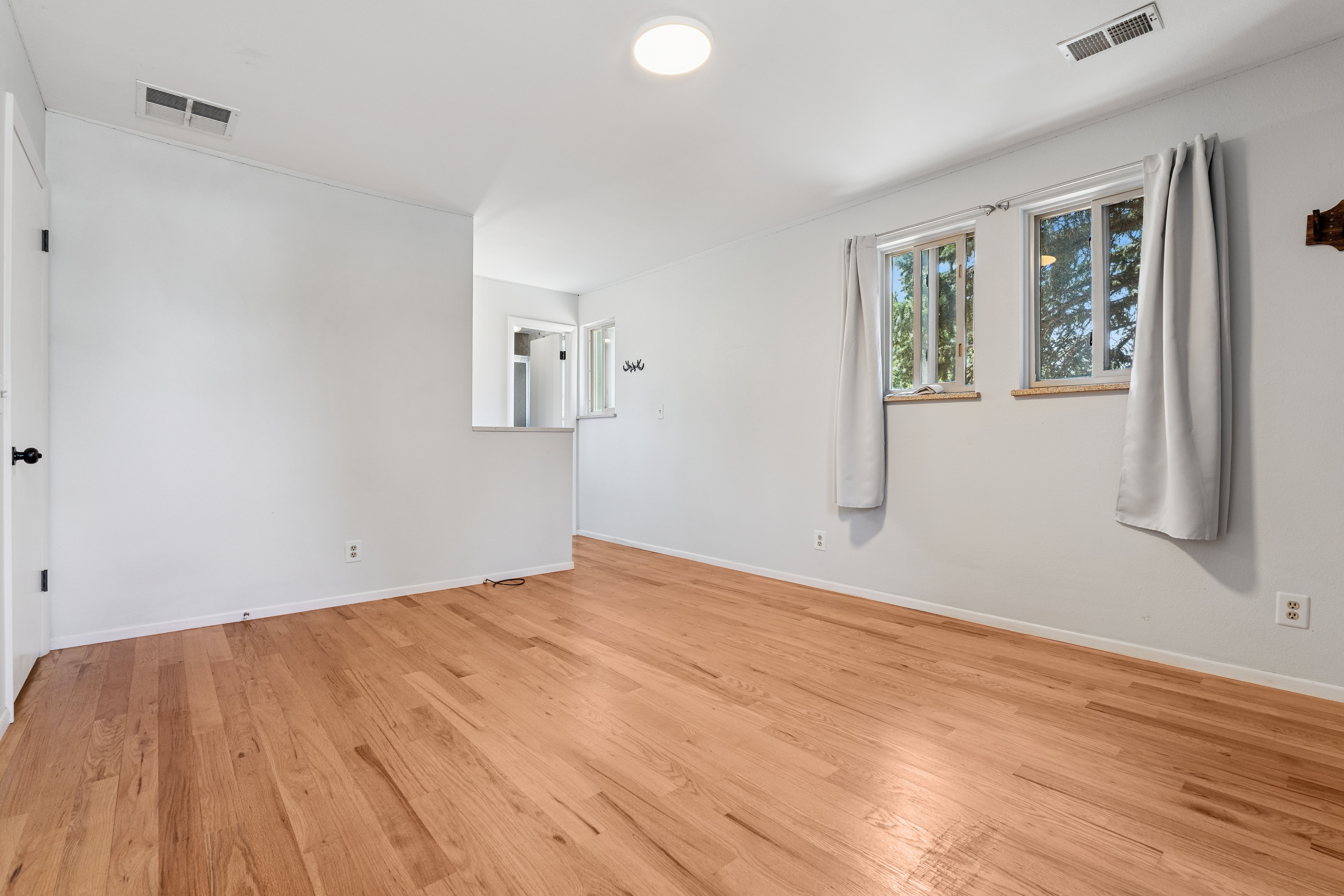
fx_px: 597
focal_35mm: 16
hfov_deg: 96.7
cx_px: 672
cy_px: 448
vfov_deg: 73.7
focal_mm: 16
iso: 400
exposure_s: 1/20
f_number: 8
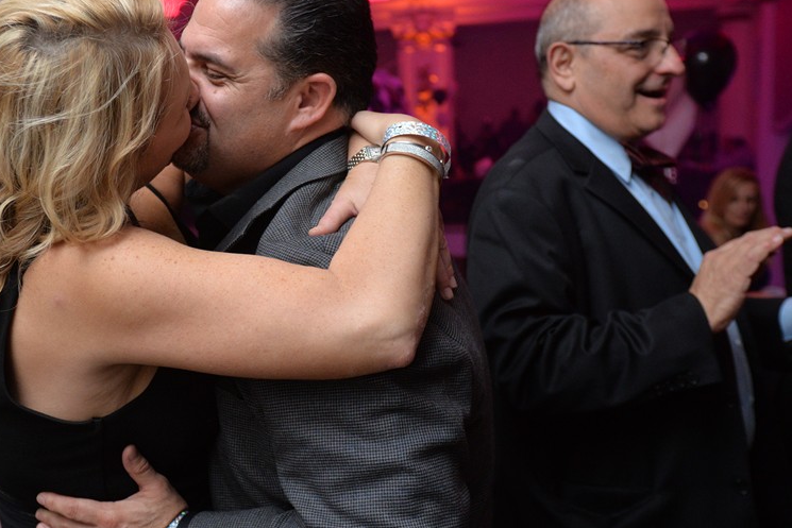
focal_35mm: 47
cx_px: 262
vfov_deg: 28.7
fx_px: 1034
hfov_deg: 41.3
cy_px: 245
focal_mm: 35
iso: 2000
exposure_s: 1/60
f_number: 4.5
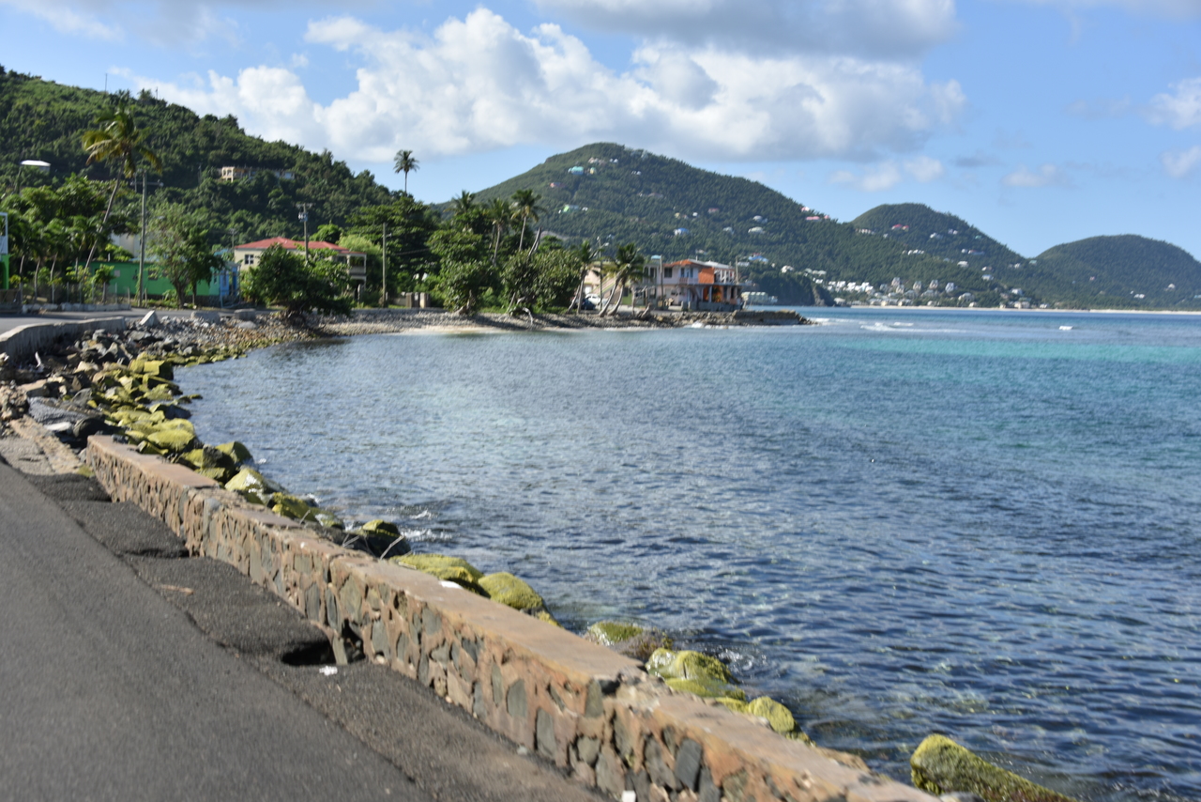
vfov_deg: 28.1
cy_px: 401
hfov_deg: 41.1
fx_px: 1602
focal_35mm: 48
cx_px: 600
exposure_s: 1/320
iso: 100
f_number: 9
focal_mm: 48
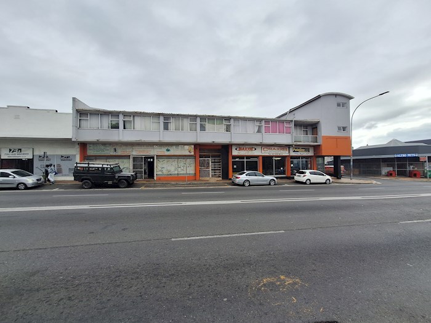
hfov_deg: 106.2
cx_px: 216
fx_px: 162
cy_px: 162
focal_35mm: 13
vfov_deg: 89.9
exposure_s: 1/1379
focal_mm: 1.74
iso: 40
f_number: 2.2
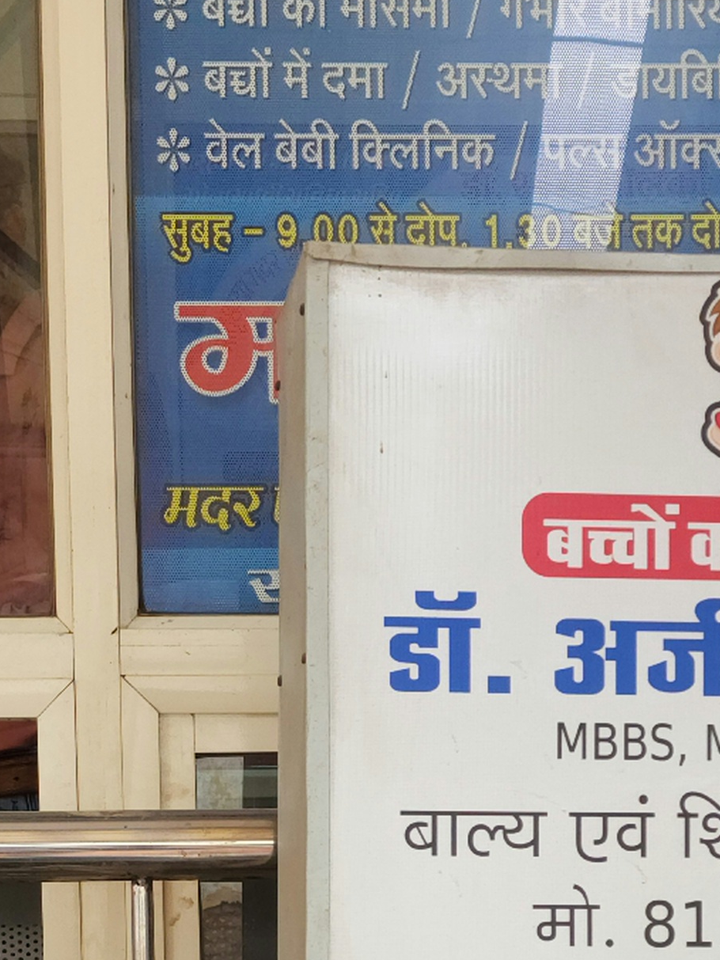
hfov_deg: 16.2
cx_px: 363
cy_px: 1069
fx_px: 2523
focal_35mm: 91
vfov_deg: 20.5
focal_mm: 6.4
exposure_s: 1/50
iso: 40
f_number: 1.8
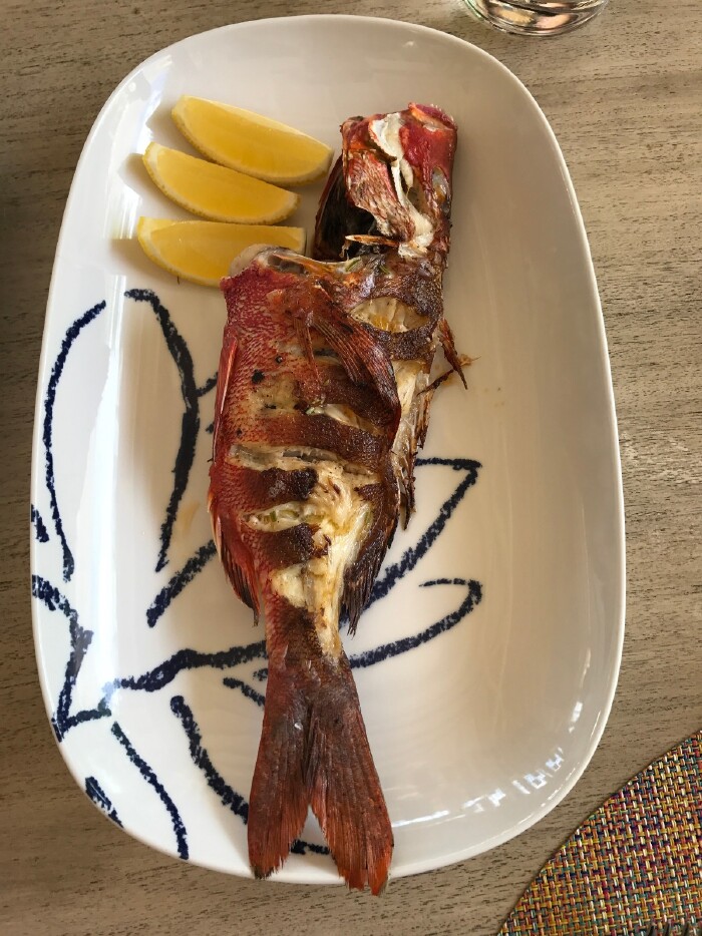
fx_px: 757
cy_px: 468
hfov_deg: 49.7
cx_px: 351
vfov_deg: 63.5
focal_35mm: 28
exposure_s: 1/124
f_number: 1.8
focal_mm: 3.99
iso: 20
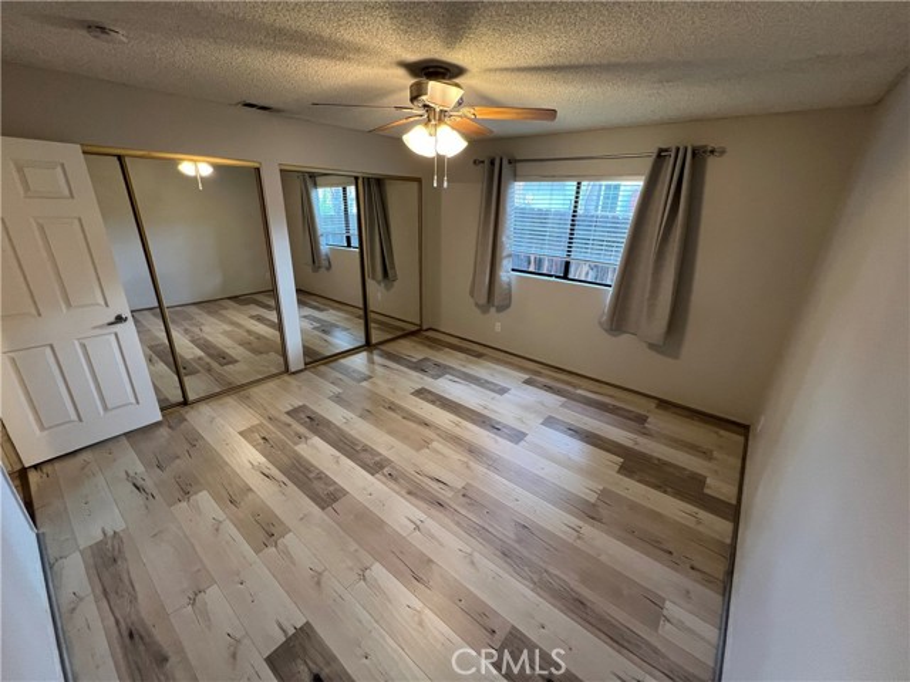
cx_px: 455
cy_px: 341
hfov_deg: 106.2
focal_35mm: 13
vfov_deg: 89.9
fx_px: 342
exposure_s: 1/60
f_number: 1.8
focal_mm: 1.57
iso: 250
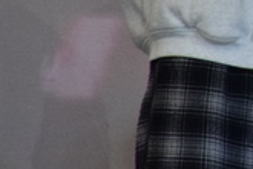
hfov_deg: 1.6
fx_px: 9171
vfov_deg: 1.1
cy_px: -268
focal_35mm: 1305
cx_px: 730
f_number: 5.6
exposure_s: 1/125
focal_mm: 140
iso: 2000
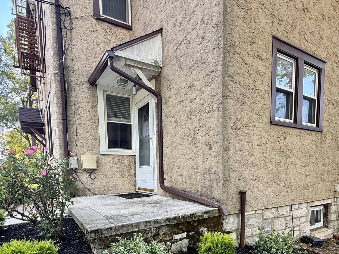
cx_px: 173
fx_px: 225
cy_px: 196
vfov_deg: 55.5
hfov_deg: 73.9
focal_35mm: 23
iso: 50
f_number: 2.2
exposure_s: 1/153
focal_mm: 2.22
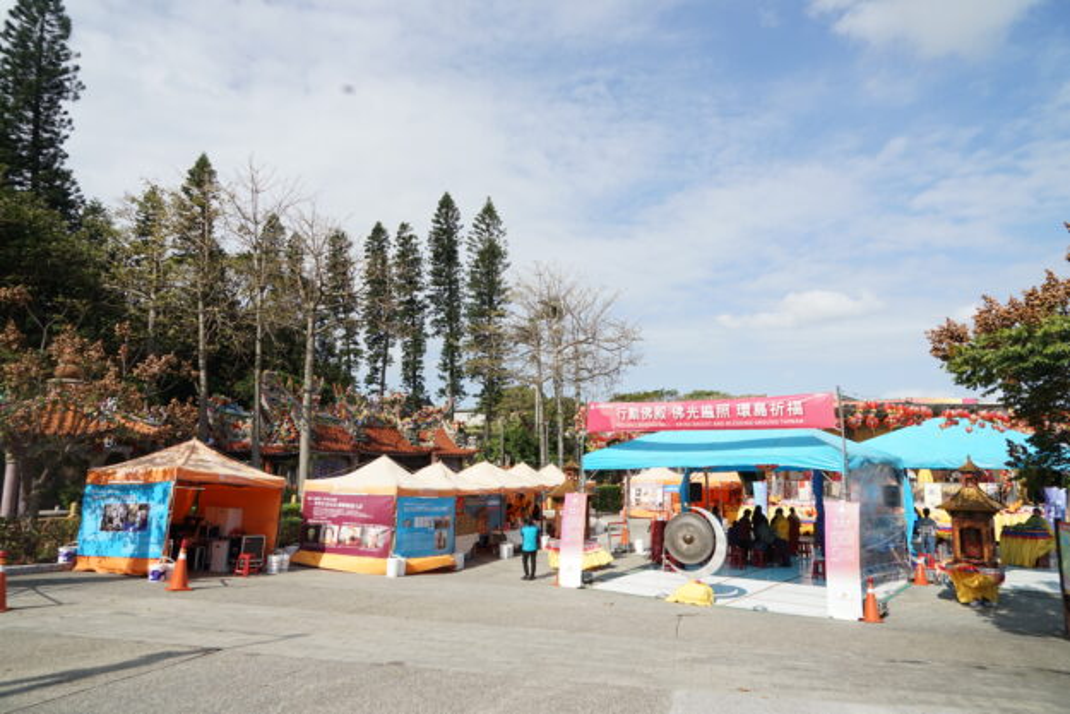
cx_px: 535
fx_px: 713
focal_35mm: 24
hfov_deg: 73.7
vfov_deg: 53.2
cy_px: 357
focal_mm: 24
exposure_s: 1/640
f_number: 9
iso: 400
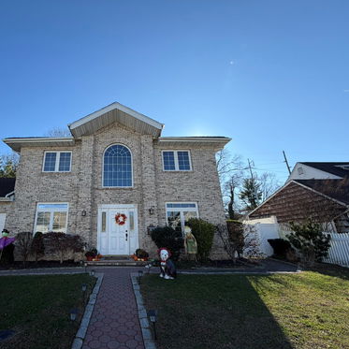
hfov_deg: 81.5
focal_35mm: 17
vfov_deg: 84.0
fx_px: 194
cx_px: 120
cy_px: 179
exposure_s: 1/770
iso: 32
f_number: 2.2
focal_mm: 2.22
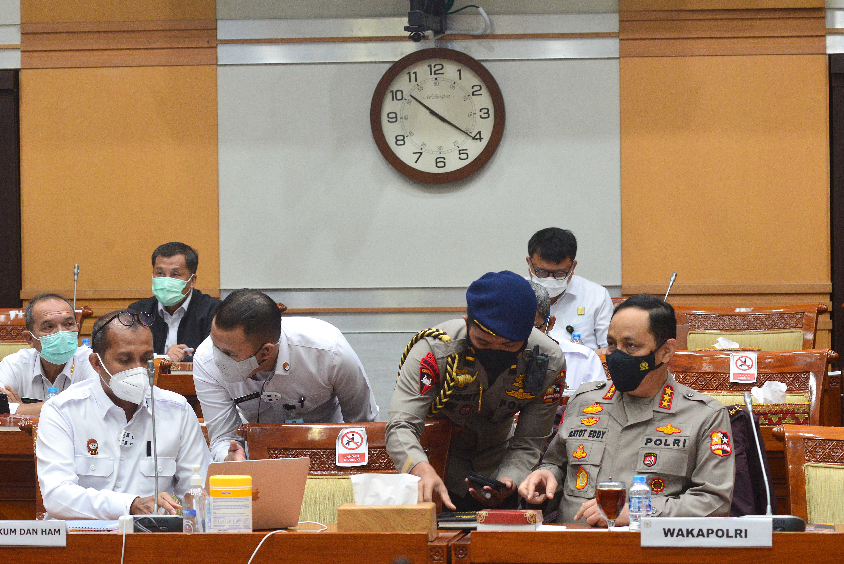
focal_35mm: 112
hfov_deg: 18.3
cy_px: 282
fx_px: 2627
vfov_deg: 12.2
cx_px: 422
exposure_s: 1/125
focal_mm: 112
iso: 2500
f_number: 8
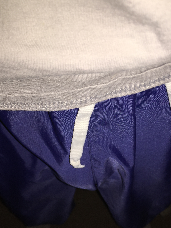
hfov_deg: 37.7
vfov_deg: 48.5
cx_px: 93
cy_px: 143
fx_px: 250
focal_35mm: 38
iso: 32
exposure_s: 1/88
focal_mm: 4.15
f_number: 2.2
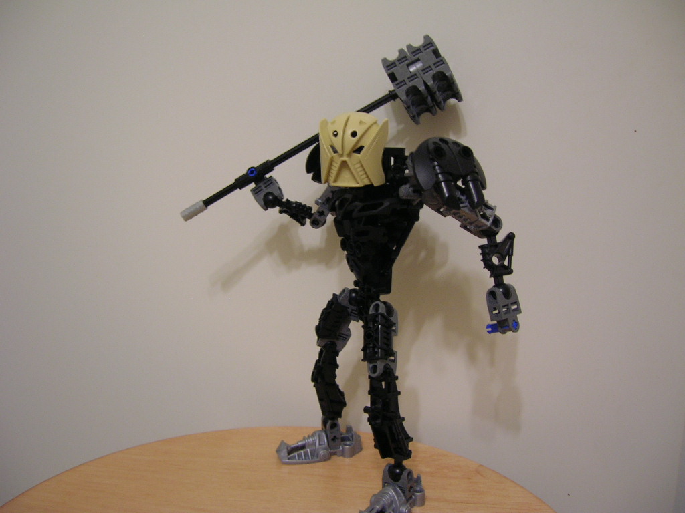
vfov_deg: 41.8
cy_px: 256
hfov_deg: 54.0
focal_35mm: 34
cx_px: 342
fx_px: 673
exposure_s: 1/4.1
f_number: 2.9
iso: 75
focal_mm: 5.7
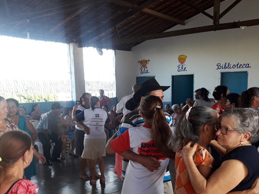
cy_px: 128
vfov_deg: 36.5
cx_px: 112
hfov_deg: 47.7
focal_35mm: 39
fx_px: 292
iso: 50
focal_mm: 3.7
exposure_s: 1/60
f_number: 1.9
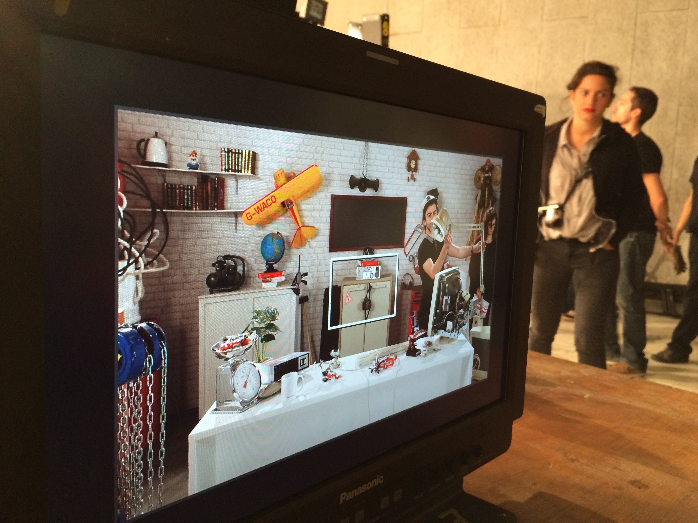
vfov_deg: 48.2
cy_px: 262
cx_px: 349
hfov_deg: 61.7
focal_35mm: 29
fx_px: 585
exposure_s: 1/30
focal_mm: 4.15
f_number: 2.2
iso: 160
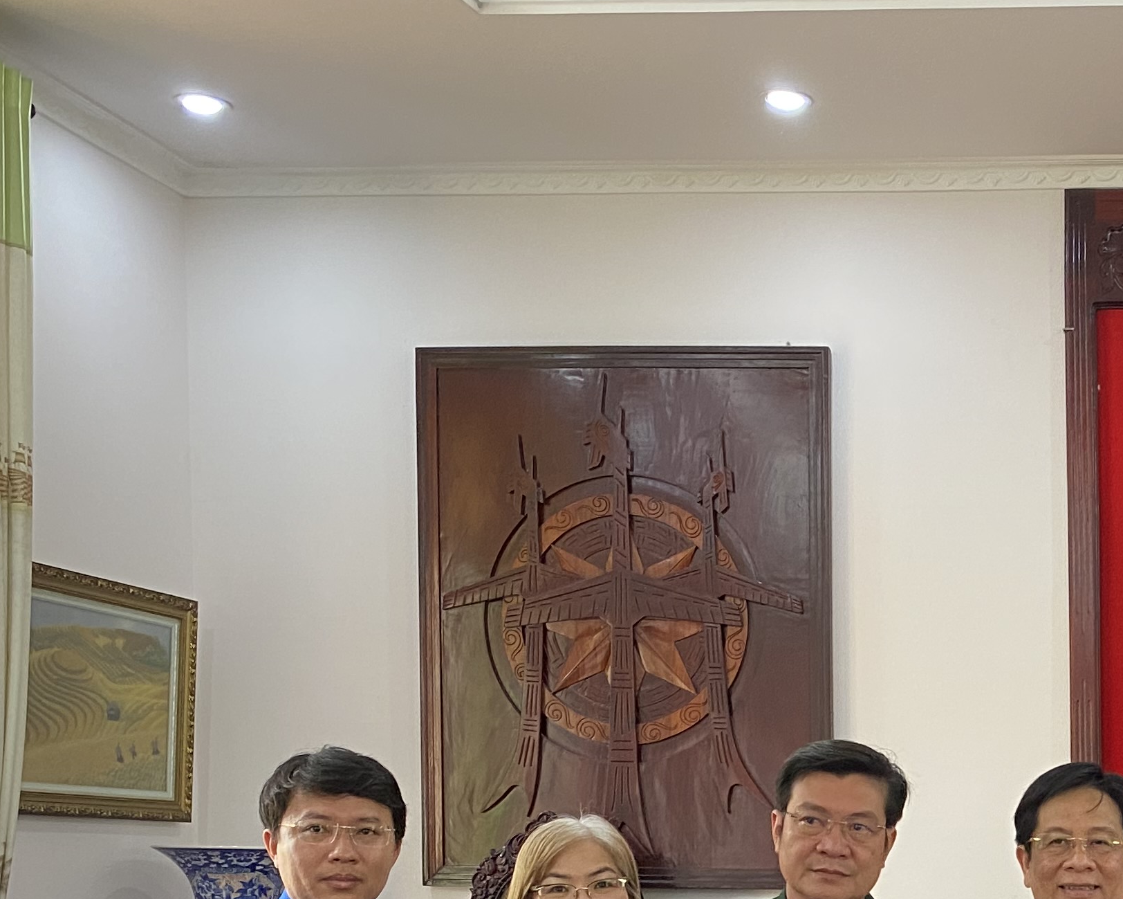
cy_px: 989
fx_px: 2094
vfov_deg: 22.8
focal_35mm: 63
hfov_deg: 27.4
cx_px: 1252
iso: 160
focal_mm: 4.25
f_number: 1.8
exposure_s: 1/50
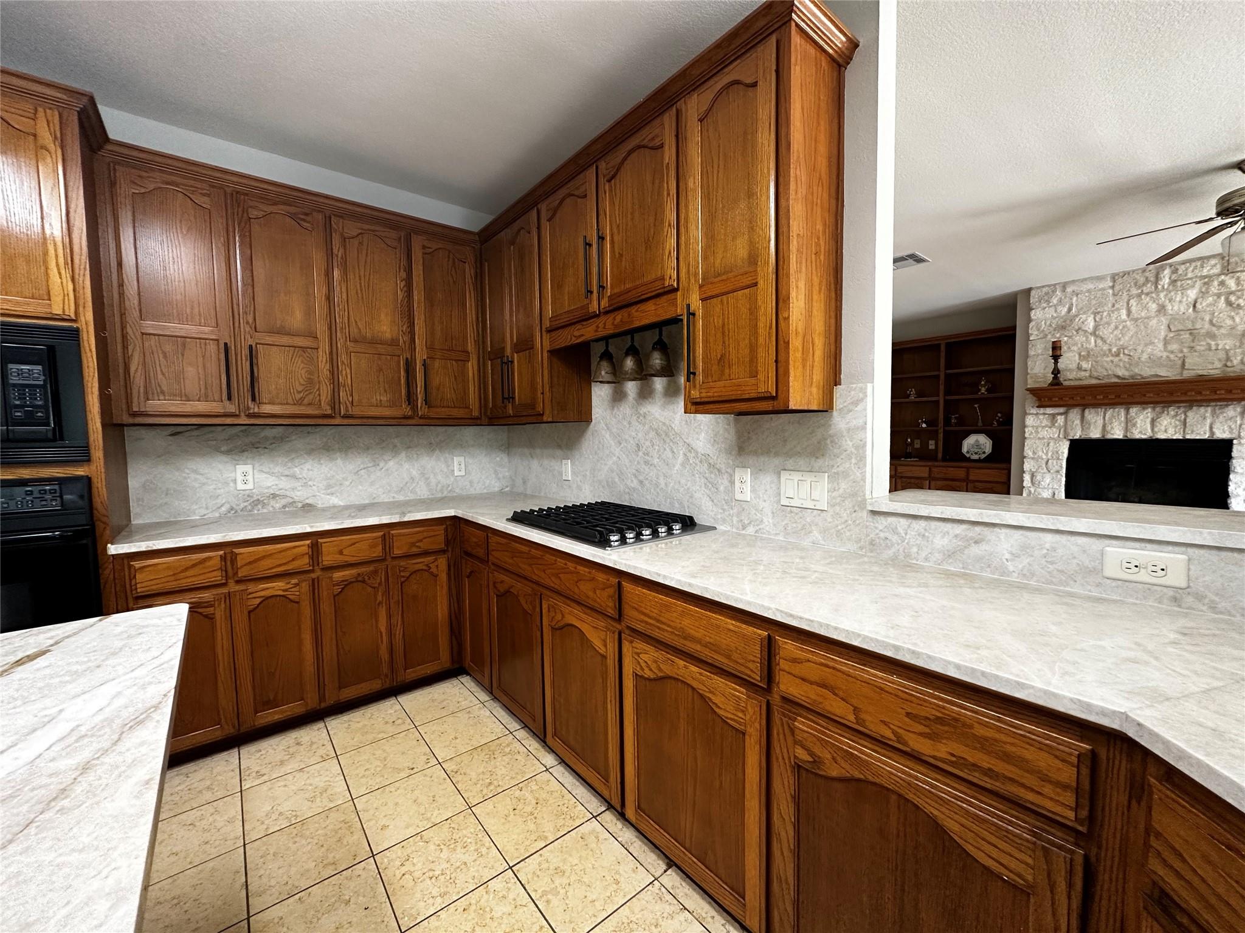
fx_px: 504
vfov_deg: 85.7
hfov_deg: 102.1
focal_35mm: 14
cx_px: 622
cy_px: 466
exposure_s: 1/60
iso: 200
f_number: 2.2
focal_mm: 2.22
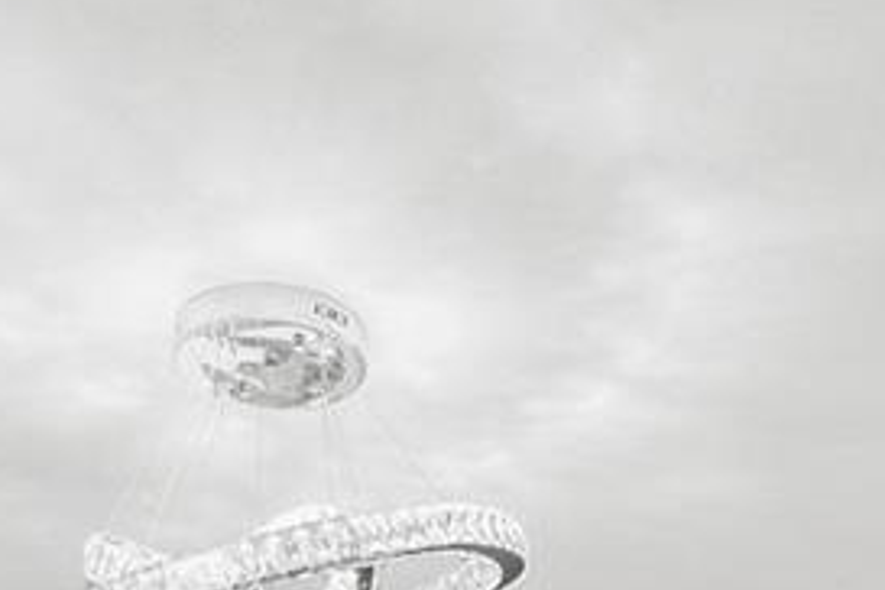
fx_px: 2163
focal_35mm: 88
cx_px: 551
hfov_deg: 23.1
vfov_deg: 12.1
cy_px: 1469
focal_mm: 10
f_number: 8
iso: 250
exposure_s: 1/1250
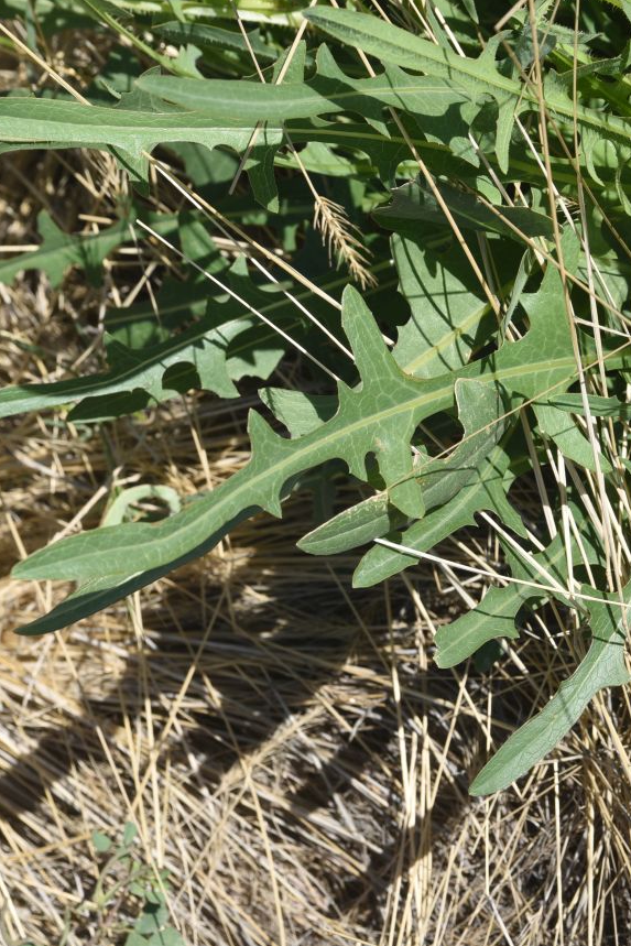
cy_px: 471
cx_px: 373
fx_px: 2864
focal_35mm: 109
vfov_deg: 18.8
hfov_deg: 12.6
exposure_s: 1/200
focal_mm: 72
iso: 125
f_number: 10
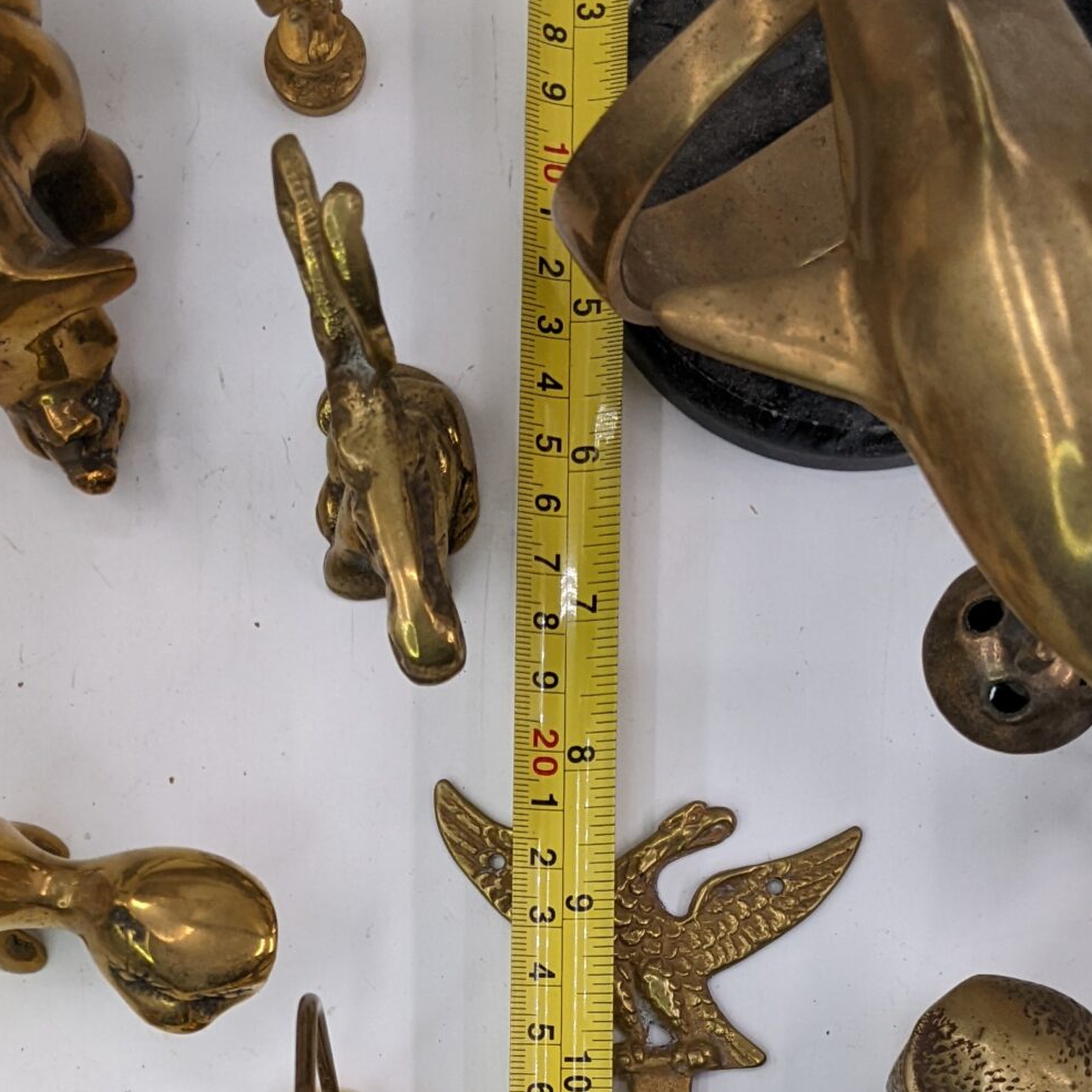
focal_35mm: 62
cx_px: 535
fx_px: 2213
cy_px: 980
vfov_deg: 26.8
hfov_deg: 27.7
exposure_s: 1/489
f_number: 1.8
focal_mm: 4.44
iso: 91
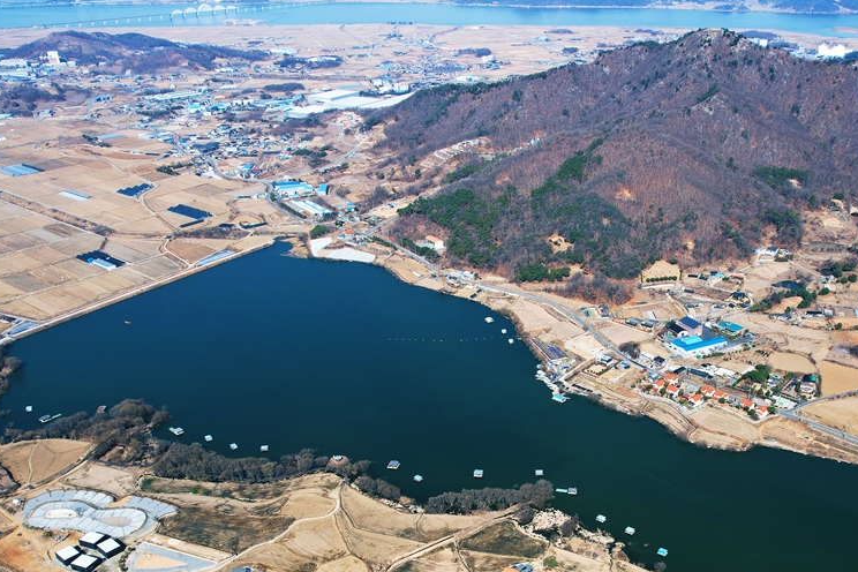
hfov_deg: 55.1
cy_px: 405
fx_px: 810
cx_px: 537
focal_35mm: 34
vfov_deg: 38.2
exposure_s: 1/1600
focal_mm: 8.38
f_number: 2.8
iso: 100
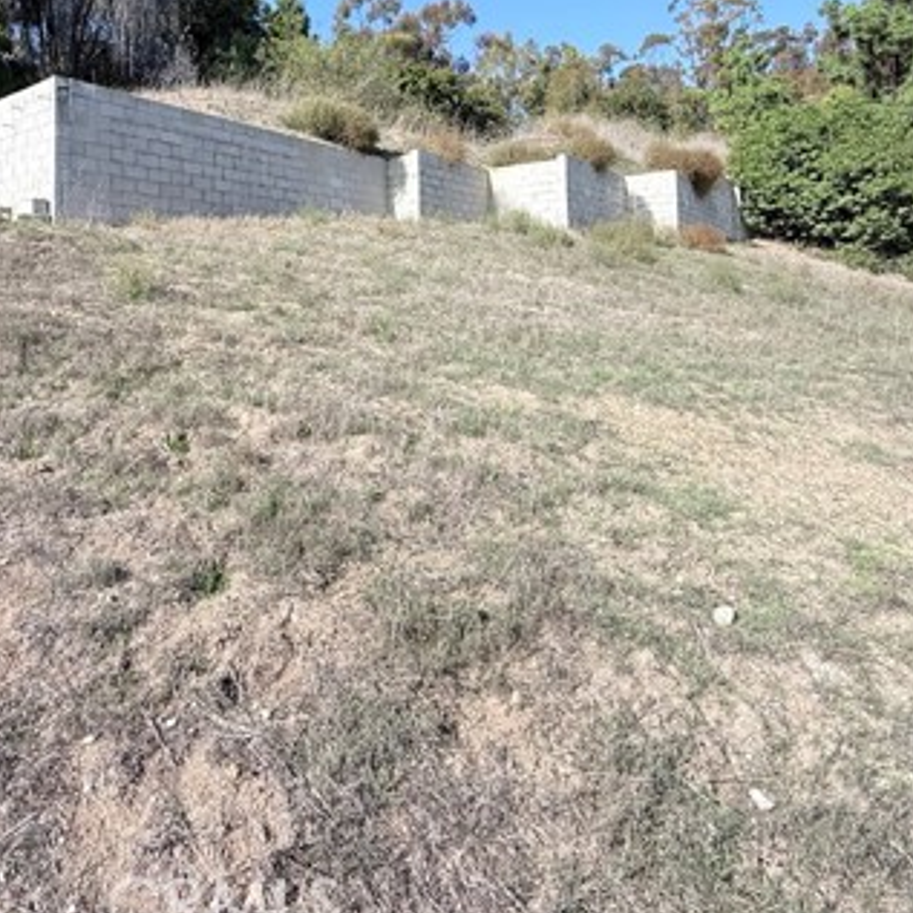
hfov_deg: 62.3
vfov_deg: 60.2
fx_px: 746
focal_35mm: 25
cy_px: 253
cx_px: 360
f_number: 2.2
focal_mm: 2.22
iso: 50
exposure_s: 1/1534
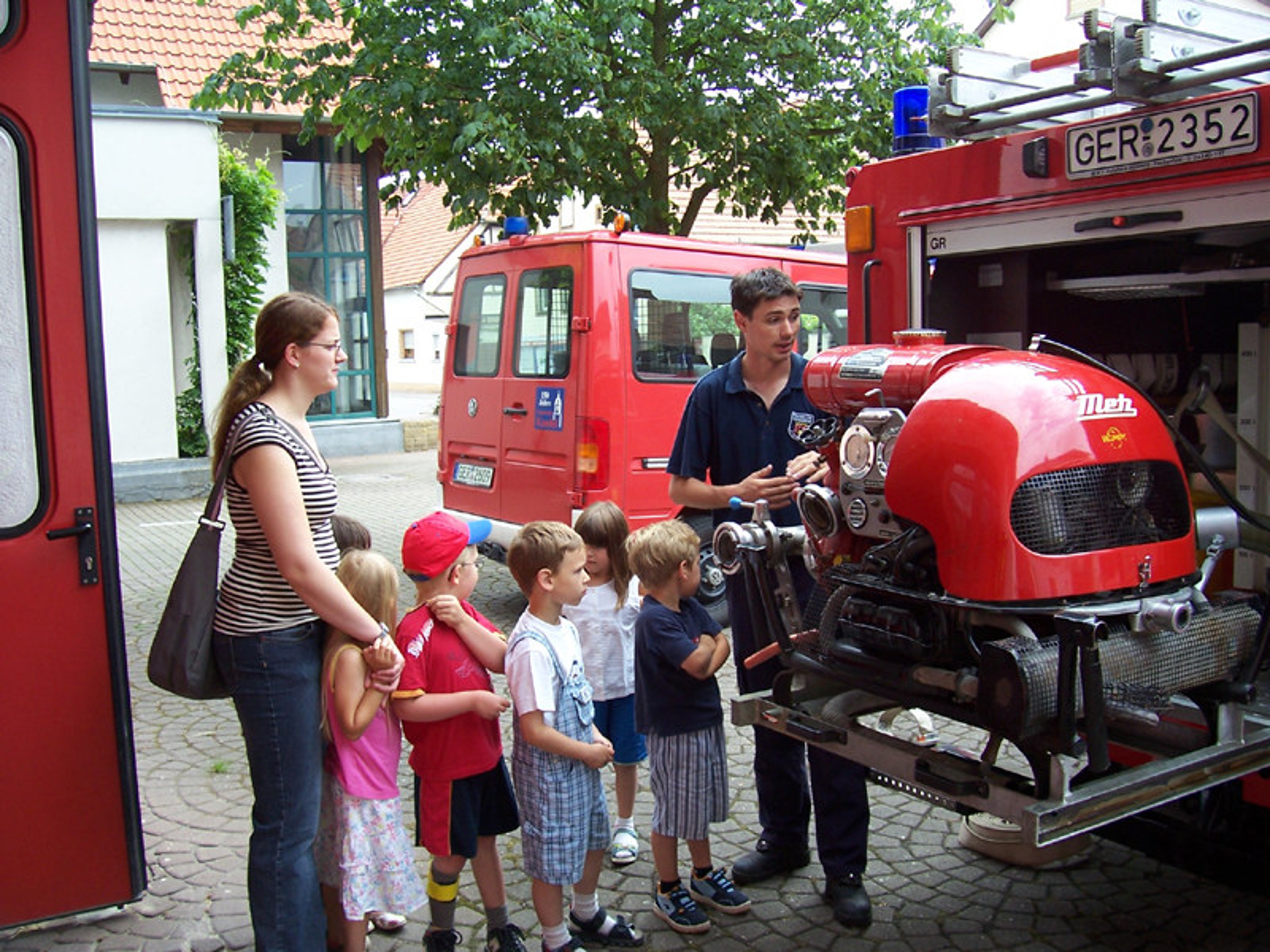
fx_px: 1247
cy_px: 476
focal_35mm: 34
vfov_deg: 41.8
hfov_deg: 54.0
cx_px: 635
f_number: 2.7
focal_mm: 5.6
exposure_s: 1/125
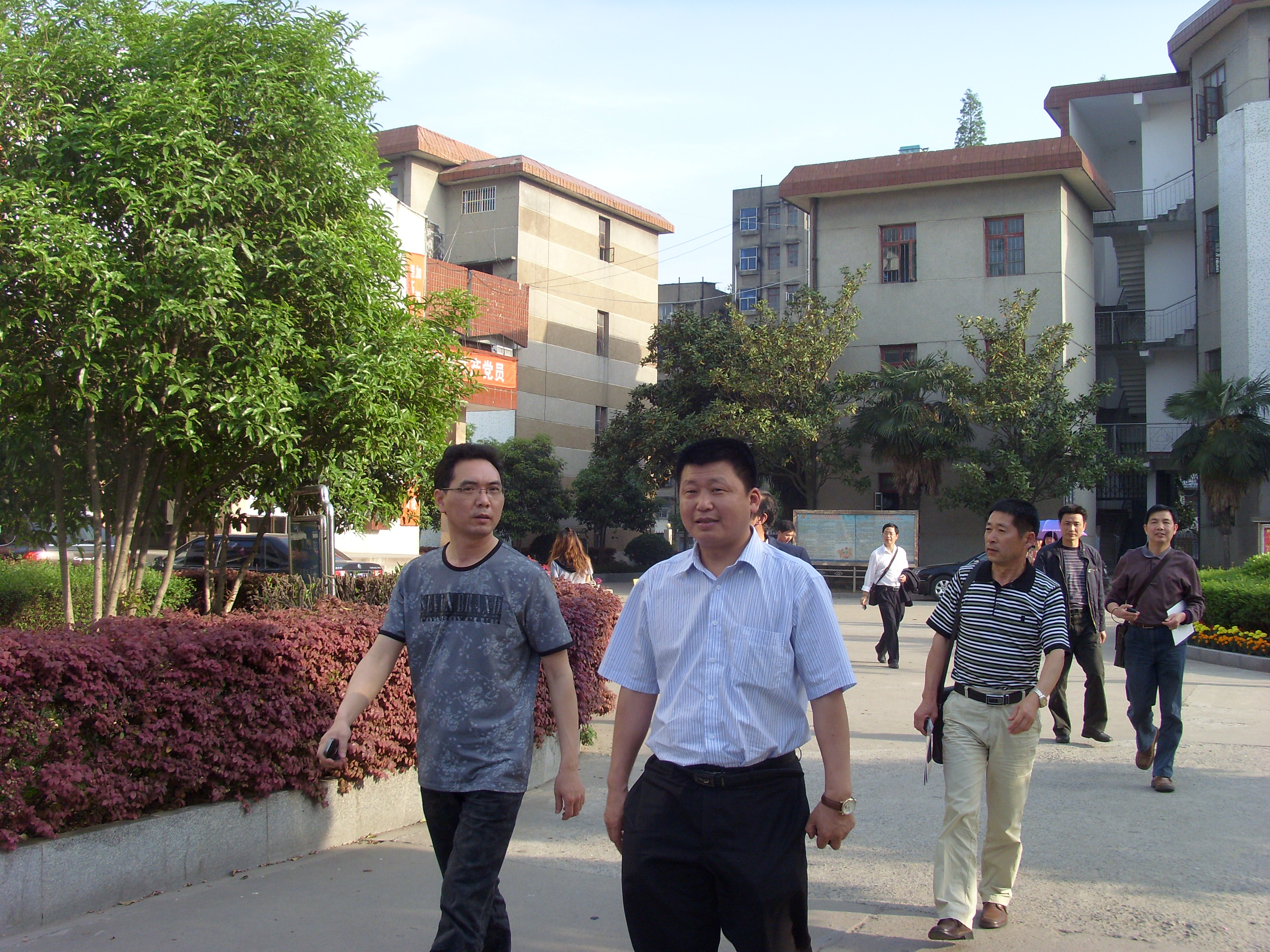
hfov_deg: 51.4
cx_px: 635
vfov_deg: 39.7
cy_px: 476
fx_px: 1321
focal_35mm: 36
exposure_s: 1/350
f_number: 3.5
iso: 80
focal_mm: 6
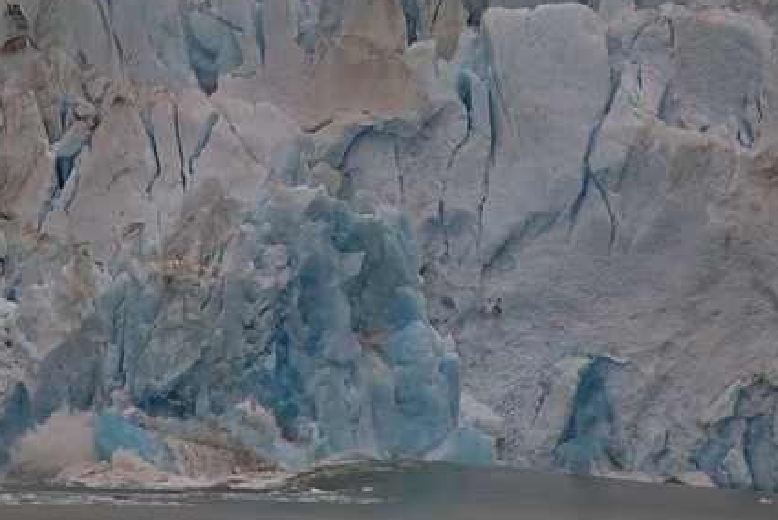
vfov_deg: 3.8
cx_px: 373
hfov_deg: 5.7
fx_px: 7807
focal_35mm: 361
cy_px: -121
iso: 140
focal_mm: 120
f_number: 4
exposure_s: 1/250
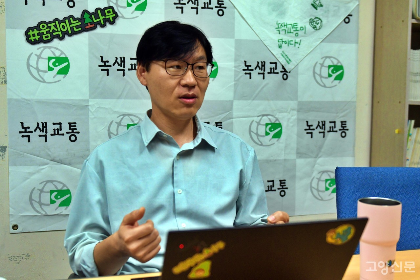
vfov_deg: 31.2
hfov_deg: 45.4
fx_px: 502
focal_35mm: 43
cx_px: 210
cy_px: 140
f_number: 2.8
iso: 1250
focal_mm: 29
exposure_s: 1/500
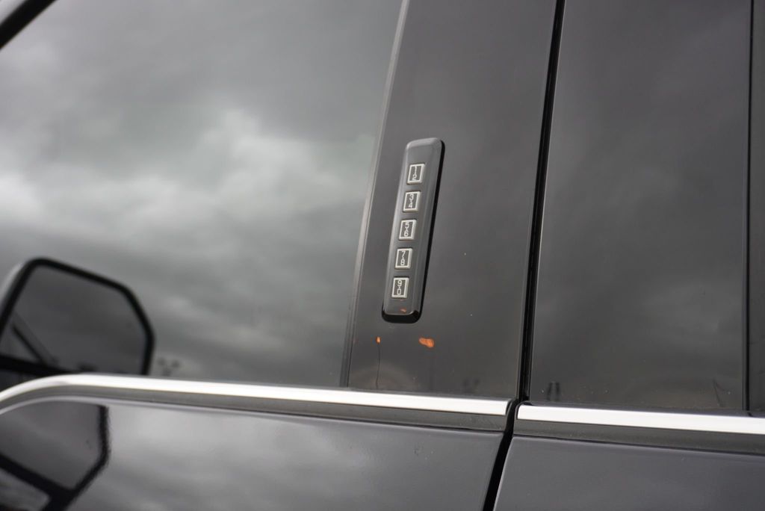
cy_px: 256
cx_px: 382
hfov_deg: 49.5
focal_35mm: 39
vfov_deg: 34.3
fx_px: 829
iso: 250
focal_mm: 26
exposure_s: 1/60
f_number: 4.5
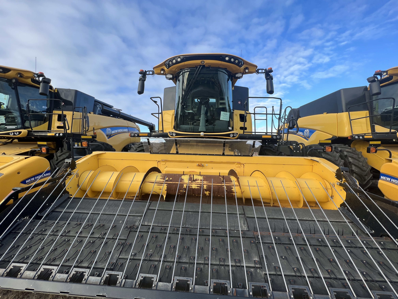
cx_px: 199
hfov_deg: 106.2
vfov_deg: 89.9
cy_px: 150
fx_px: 149
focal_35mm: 13
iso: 32
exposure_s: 1/488
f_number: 1.8
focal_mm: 1.57
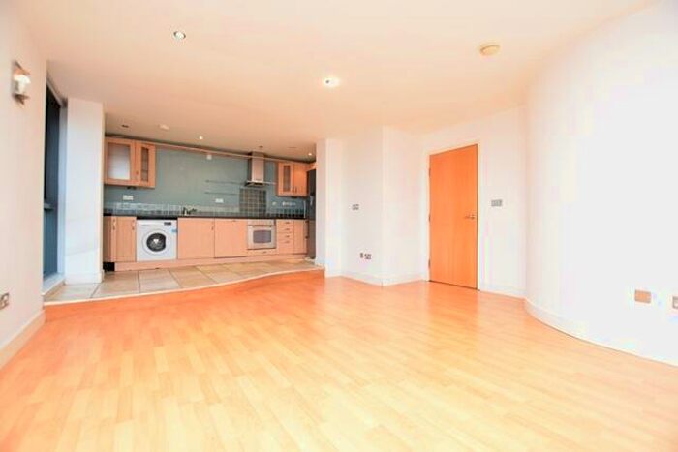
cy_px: 226
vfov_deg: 77.4
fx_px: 283
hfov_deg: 100.4
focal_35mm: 15
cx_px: 339
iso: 800
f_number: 4.5
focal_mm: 10
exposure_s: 1/80
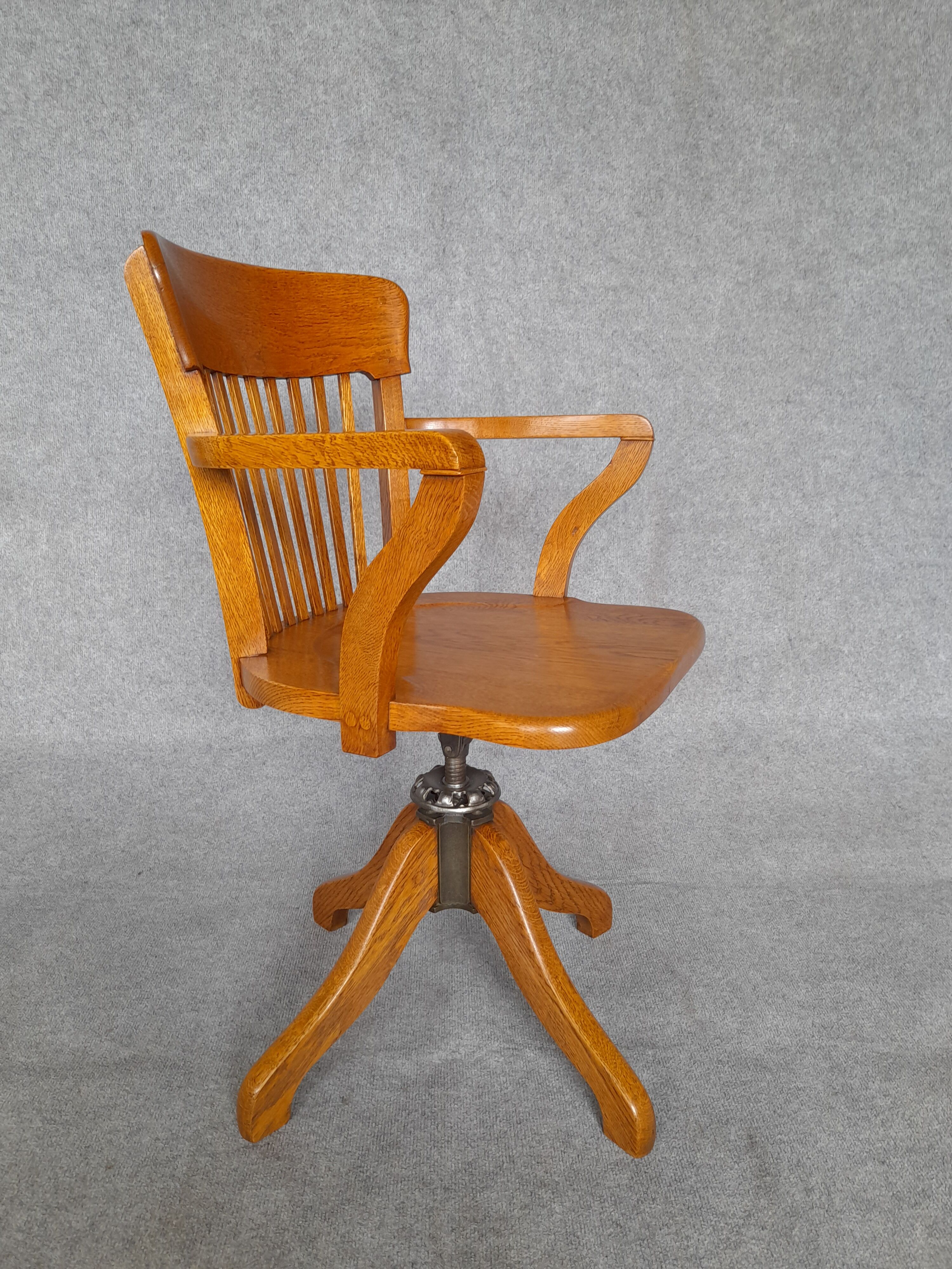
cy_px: 634
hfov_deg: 54.9
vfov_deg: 69.4
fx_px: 917
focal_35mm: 25
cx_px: 476
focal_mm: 4.6
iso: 64
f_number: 2
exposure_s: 1/50
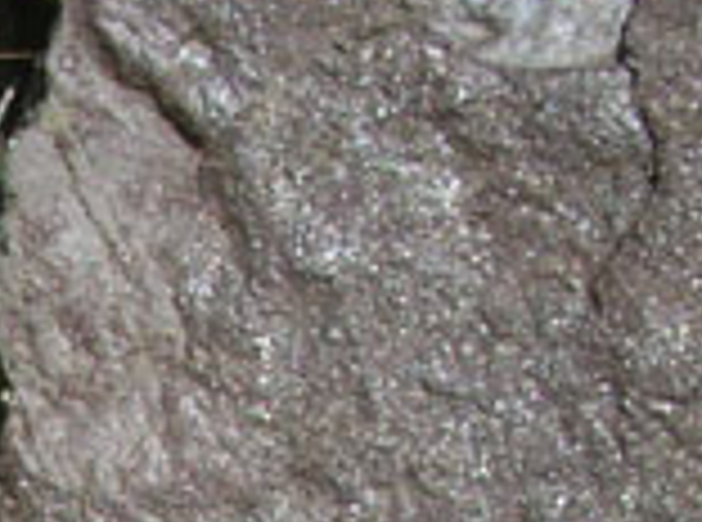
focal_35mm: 180
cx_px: -666
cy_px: 1172
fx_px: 3639
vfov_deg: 7.7
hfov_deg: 10.2
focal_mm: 5.8
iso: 50
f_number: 5.6
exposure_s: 1/450
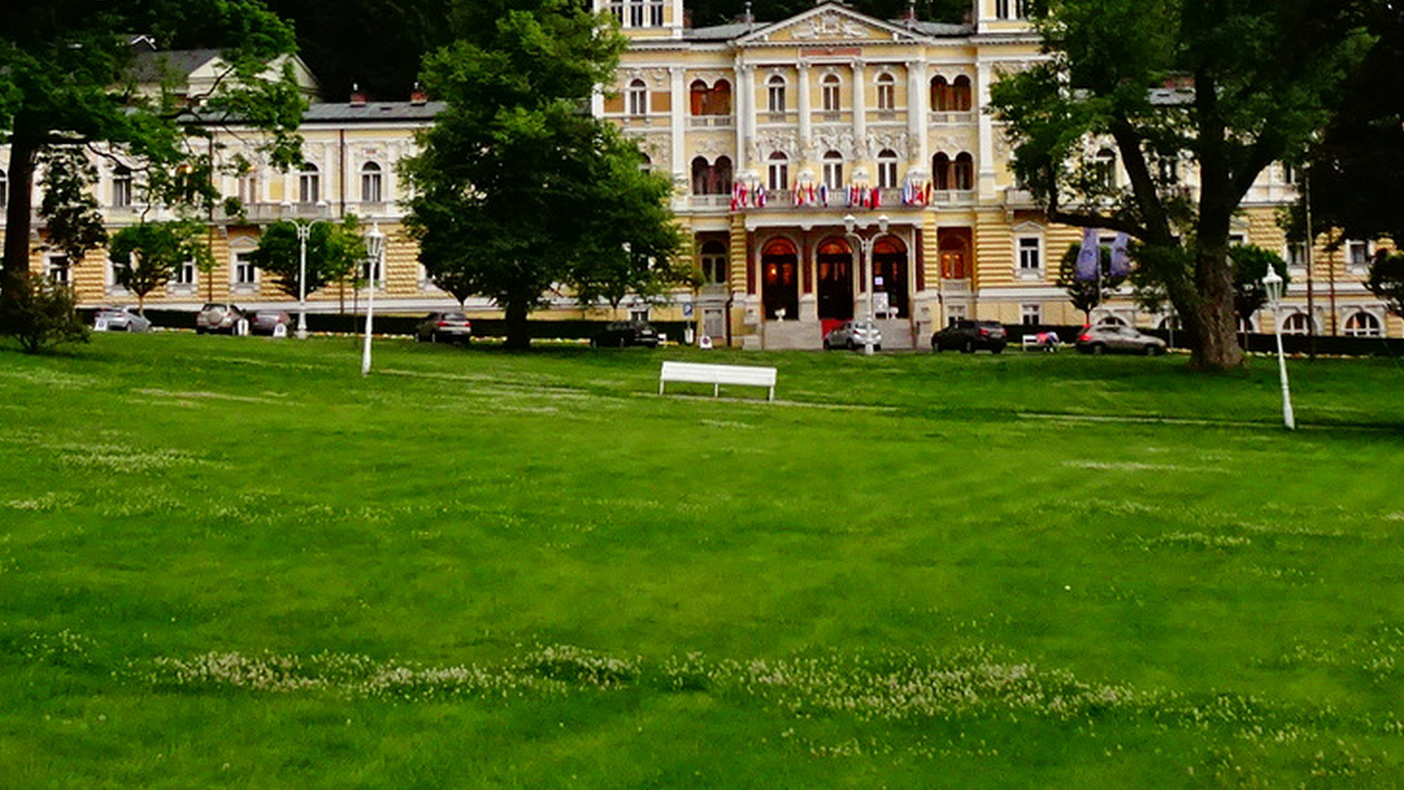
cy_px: 15
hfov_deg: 28.6
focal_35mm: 74
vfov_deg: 16.0
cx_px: 787
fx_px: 2756
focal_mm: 5.26
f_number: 4
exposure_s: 1/40
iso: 500
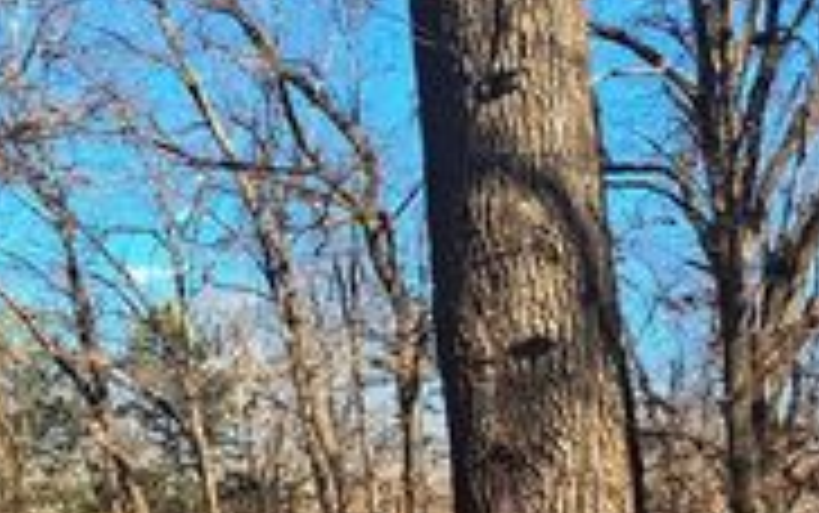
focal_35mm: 70
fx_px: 1563
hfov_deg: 28.0
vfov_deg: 17.6
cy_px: 637
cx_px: 50
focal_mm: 5.23
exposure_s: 1/419
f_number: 1.8
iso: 50
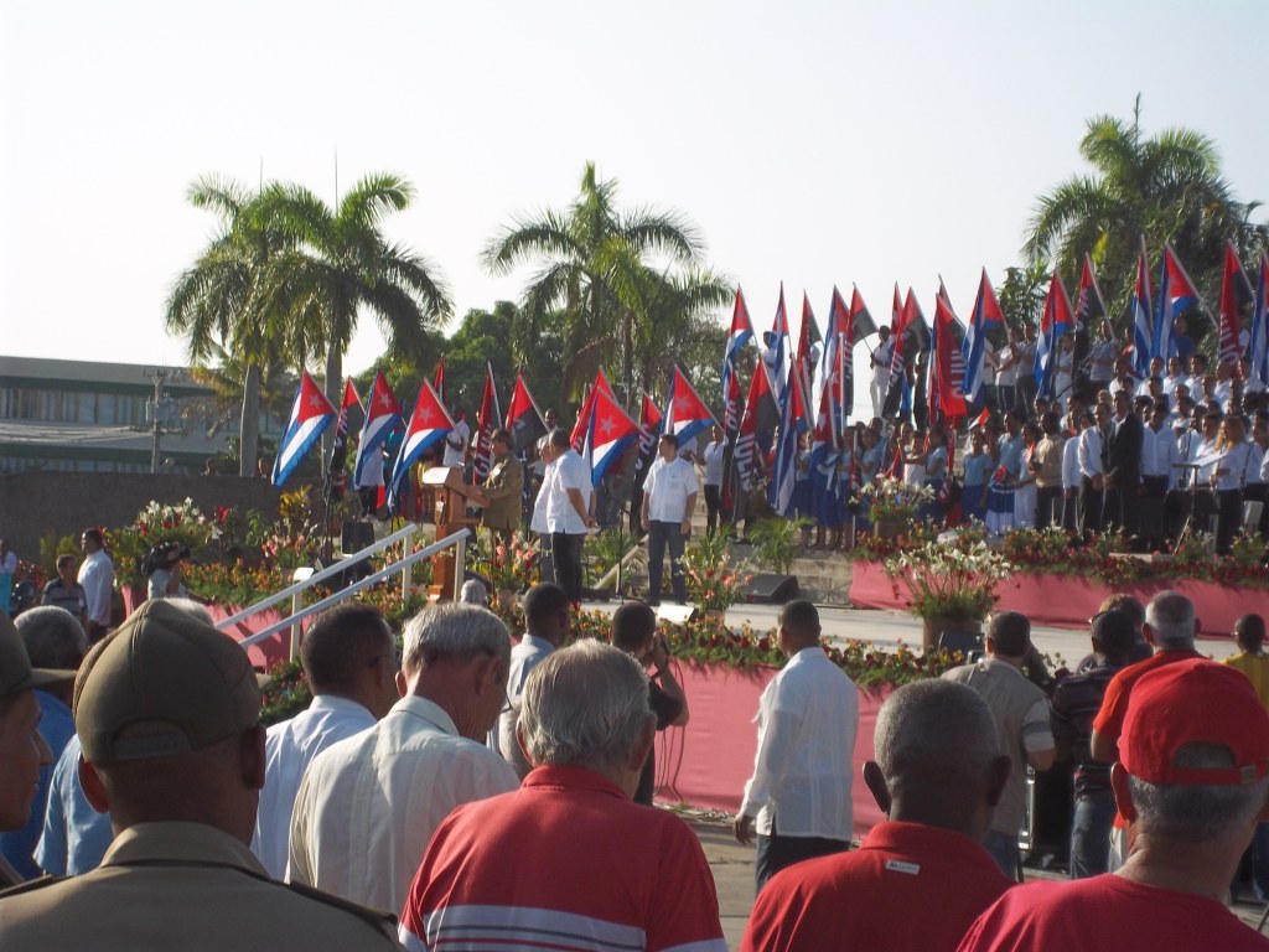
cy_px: 476
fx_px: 3959
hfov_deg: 18.2
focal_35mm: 108
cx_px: 634
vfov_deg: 13.7
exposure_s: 1/400
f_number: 5.6
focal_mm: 19.5
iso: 80
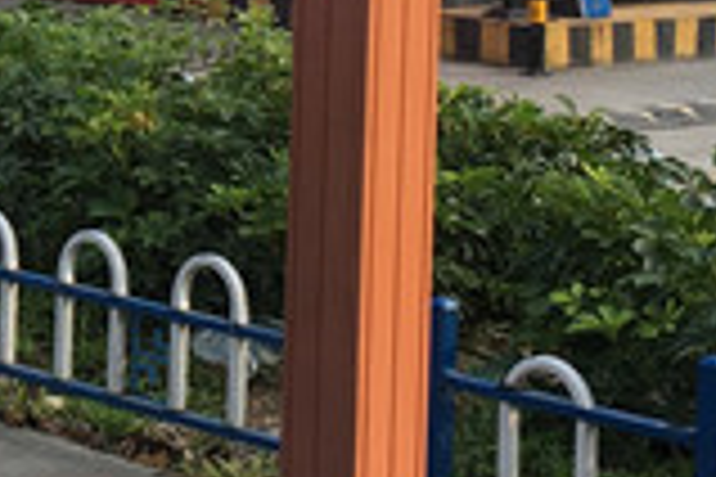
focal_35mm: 152
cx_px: -356
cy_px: -194
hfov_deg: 12.8
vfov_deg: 8.8
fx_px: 3023
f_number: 2.2
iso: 25
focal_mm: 4.15
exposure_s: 1/178
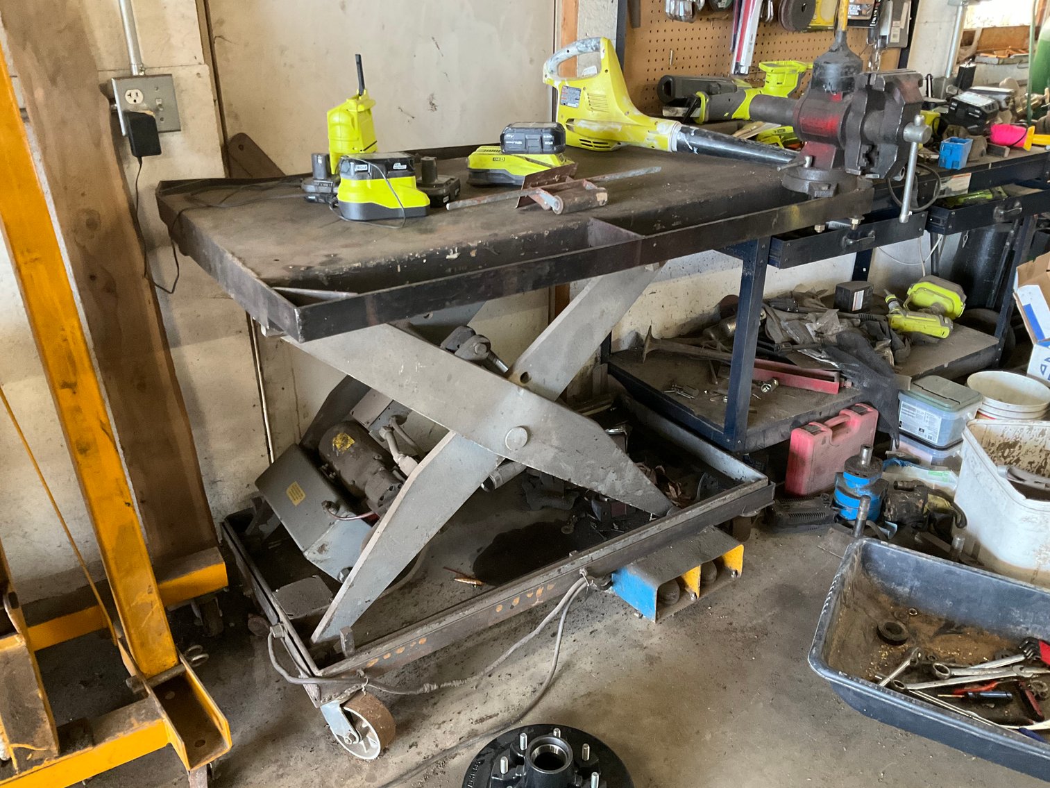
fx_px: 880
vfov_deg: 48.2
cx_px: 525
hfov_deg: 61.7
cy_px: 394
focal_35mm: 29
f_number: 1.8
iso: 250
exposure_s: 1/60
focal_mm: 3
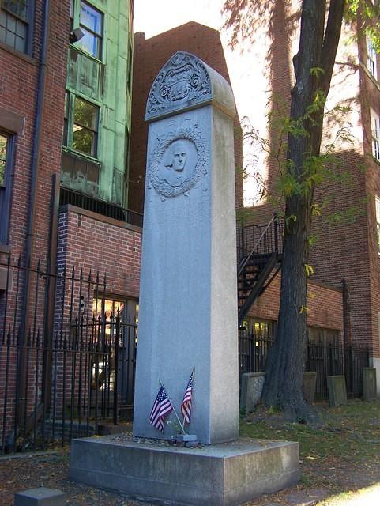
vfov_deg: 48.9
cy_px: 253
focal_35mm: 38
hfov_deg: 37.8
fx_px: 555
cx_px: 190
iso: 80
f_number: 2.8
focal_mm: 6.3
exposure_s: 1/80
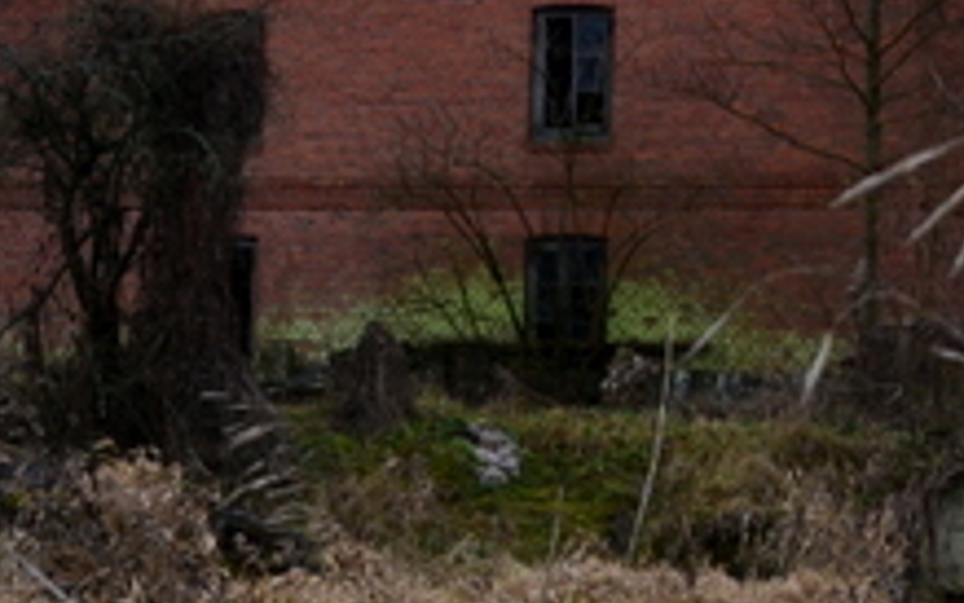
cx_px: 902
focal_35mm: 134
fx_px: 3521
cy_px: 84
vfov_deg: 9.8
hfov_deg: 15.4
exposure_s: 1/80
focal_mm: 24
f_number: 8
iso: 400
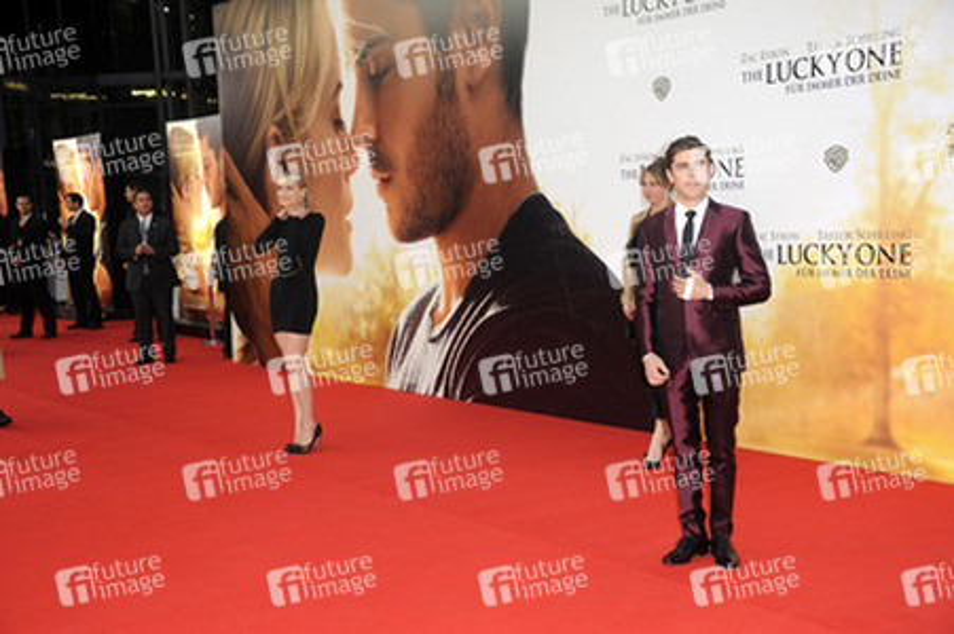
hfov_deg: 41.1
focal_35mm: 48
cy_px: 317
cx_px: 477
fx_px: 1271
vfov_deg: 28.0
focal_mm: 48
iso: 800
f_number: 6.3
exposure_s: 1/125
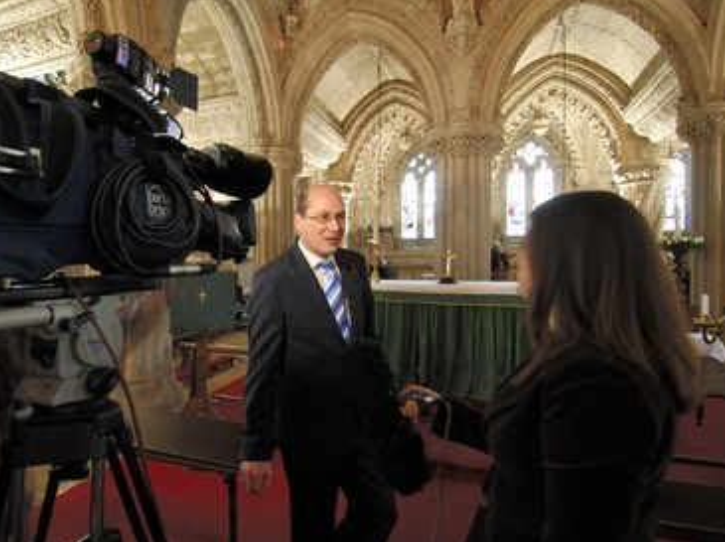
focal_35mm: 20
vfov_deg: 65.9
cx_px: 316
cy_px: 272
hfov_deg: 81.4
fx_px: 418
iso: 100
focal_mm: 12
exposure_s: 1/1.25
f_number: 4
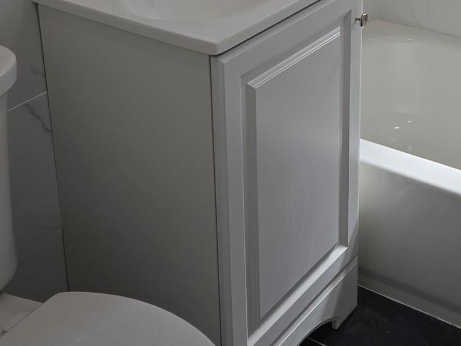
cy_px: -28
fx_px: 852
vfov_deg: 21.8
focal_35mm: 64
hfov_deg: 29.6
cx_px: 363
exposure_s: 1/269
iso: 25
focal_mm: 5.4
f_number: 1.8
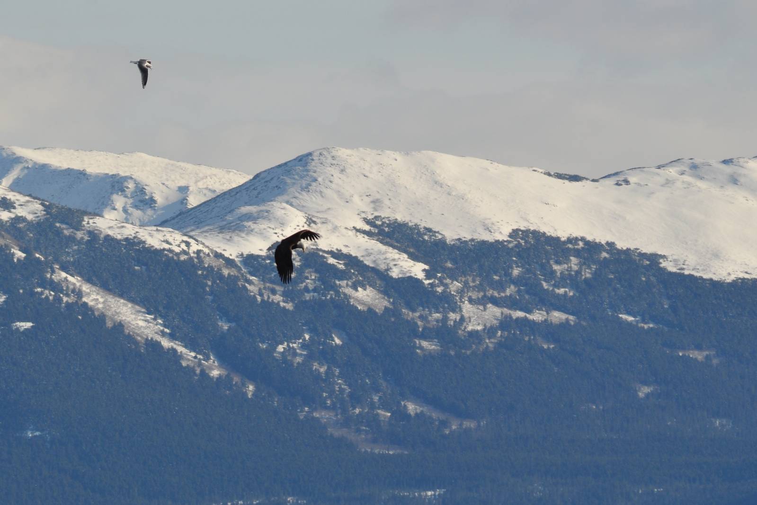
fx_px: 8518
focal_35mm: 405
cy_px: 252
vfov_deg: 3.4
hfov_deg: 5.1
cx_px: 378
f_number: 11
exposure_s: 1/400
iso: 200
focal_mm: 270
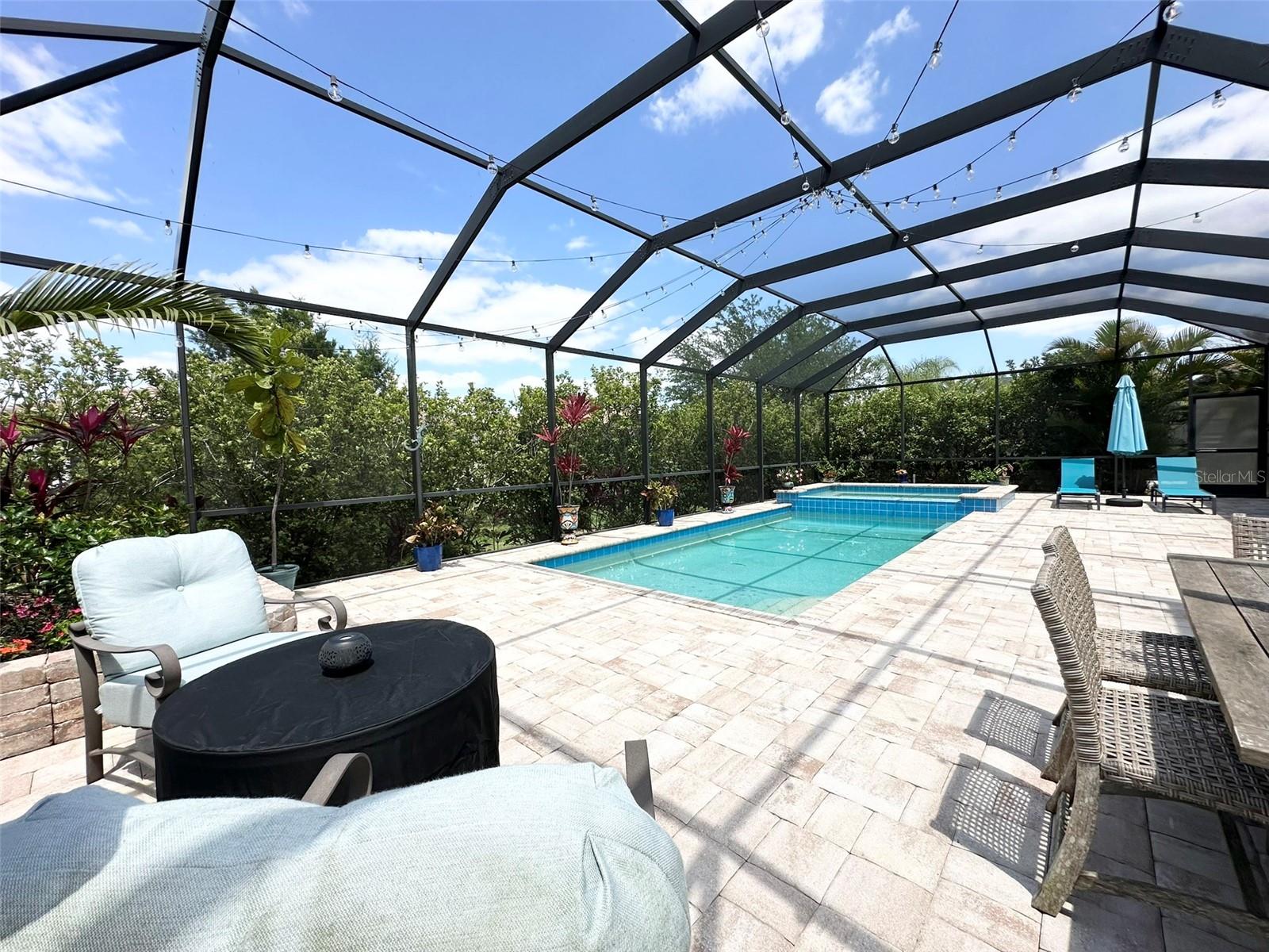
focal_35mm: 14
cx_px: 634
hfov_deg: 102.1
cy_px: 476
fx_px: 513
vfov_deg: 85.7
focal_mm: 2.22
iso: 40
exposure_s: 1/1221
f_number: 2.2
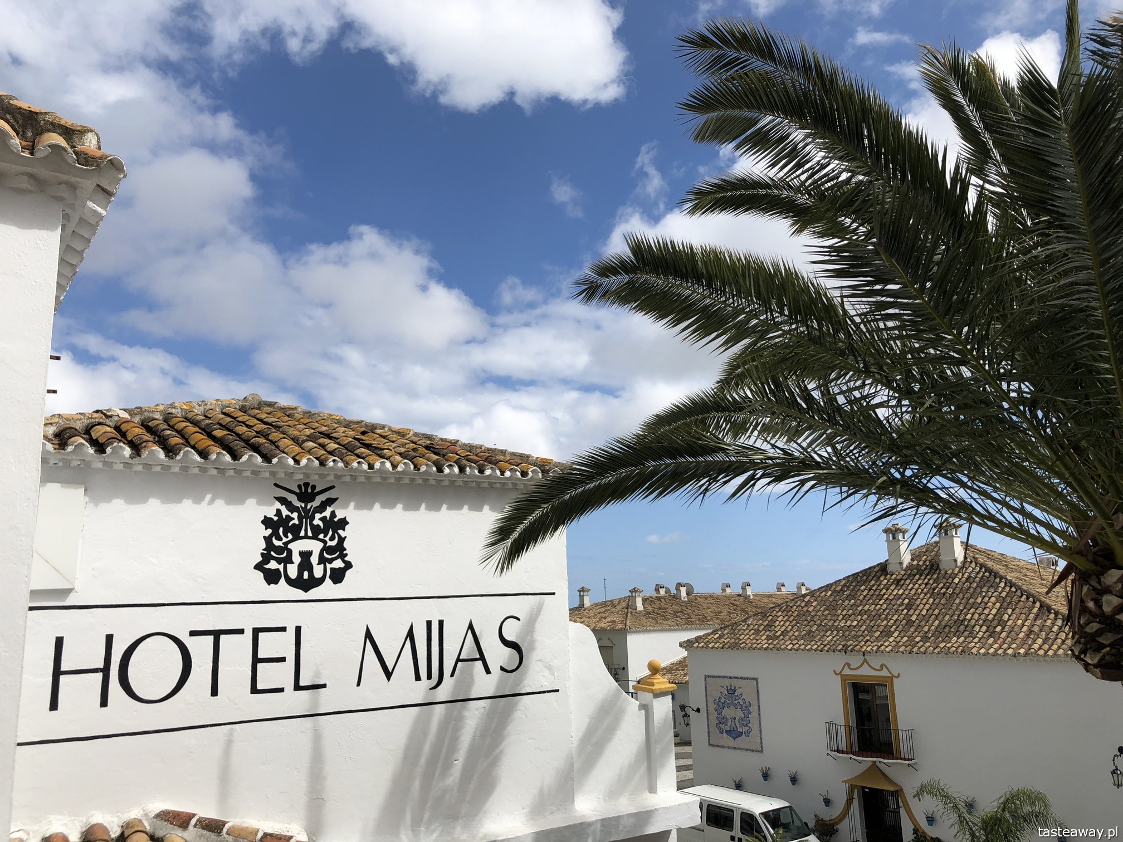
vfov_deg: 49.7
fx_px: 908
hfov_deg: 63.4
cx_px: 562
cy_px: 421
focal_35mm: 28
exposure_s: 1/3472
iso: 20
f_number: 1.8
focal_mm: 3.99
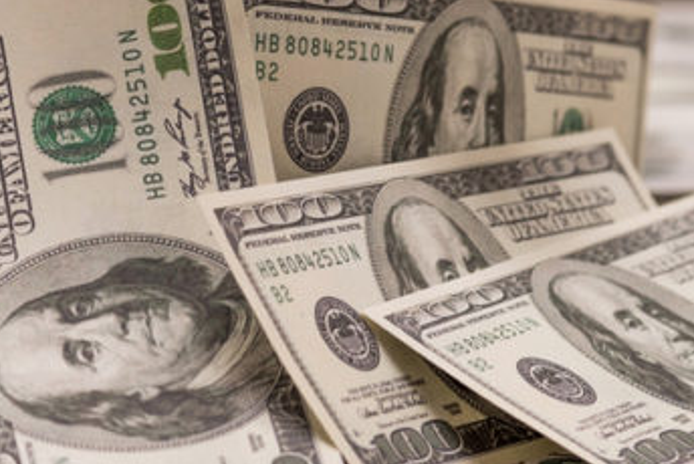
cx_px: 208
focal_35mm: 258
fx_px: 4978
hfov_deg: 8.0
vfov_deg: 5.3
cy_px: 17
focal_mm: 105
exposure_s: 1/125
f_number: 8
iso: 320
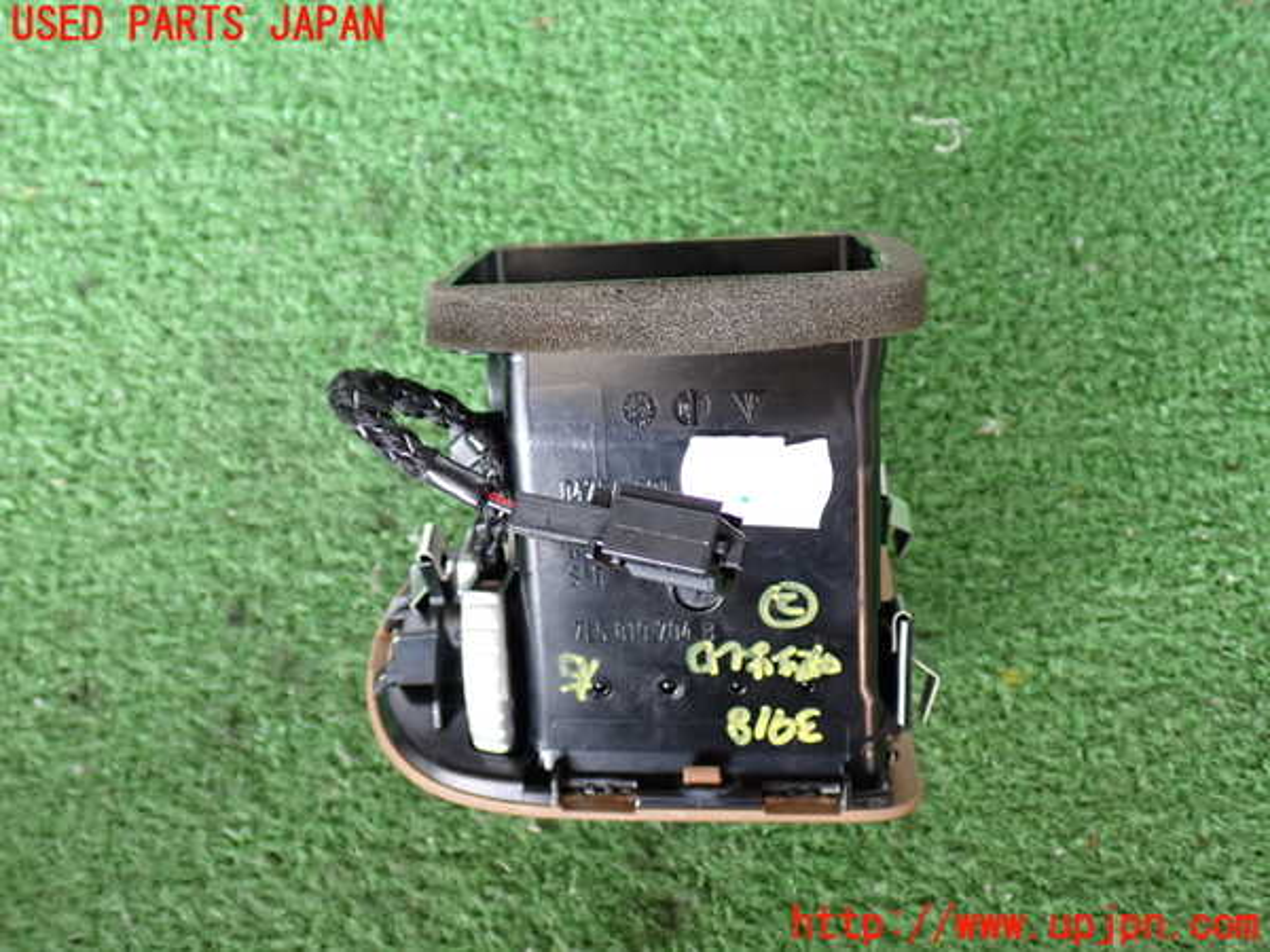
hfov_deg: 45.8
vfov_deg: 35.1
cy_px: 476
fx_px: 1504
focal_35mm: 41
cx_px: 635
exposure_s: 1/40
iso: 320
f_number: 2.8
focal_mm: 7.31
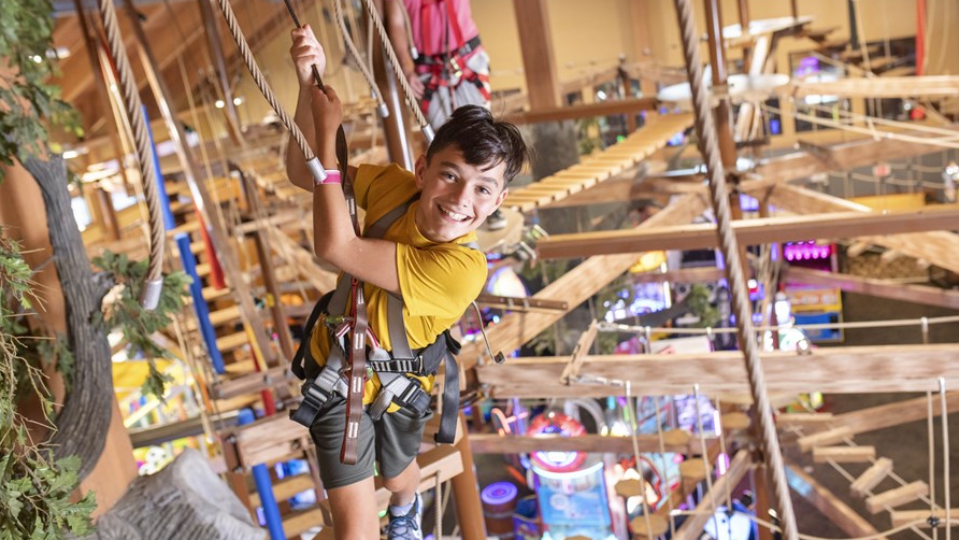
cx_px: 476
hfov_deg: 54.0
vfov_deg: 31.9
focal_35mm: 37
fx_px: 941
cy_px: 223
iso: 1250
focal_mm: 35
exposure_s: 1/200
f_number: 3.2
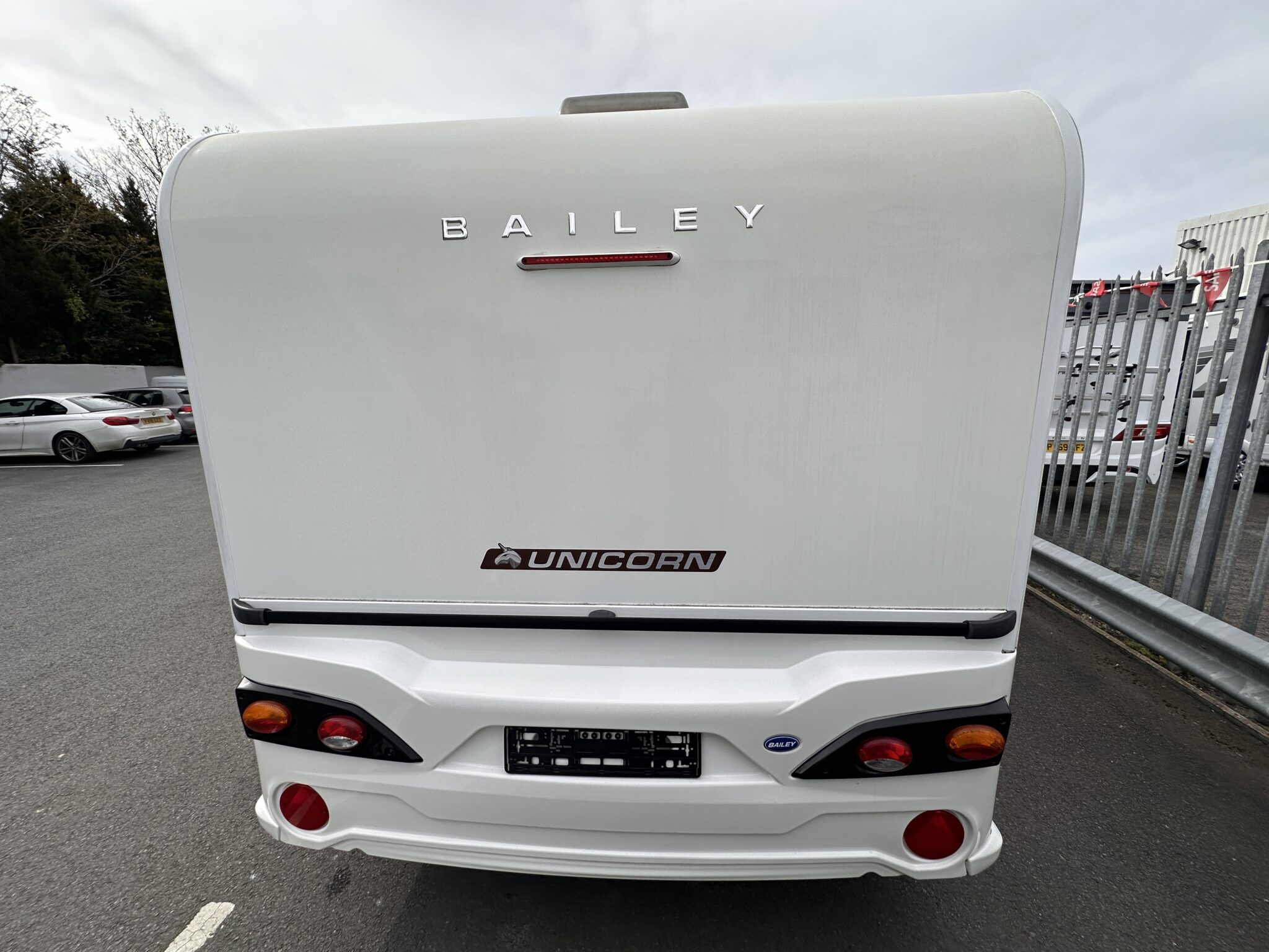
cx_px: 634
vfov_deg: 85.7
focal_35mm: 14
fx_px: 513
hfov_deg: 102.1
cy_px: 476
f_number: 2.2
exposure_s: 1/1742
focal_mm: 2.22
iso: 40
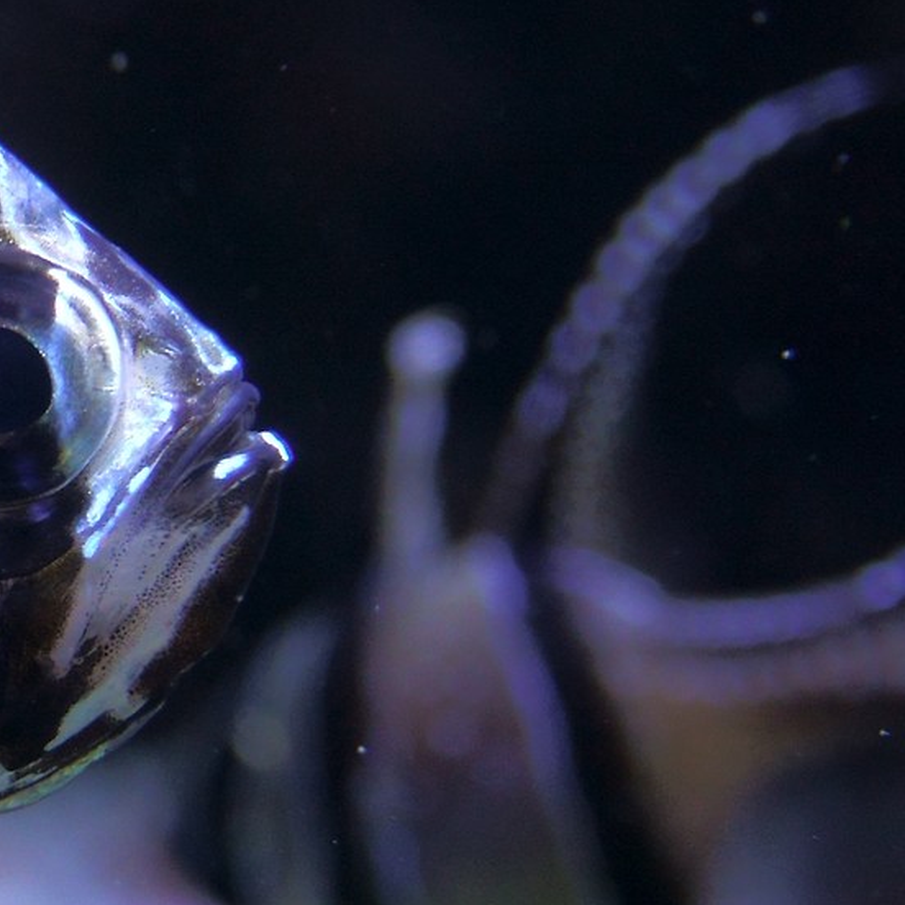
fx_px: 7868
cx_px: -800
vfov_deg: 6.6
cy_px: 254
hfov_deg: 6.4
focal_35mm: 266
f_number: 3.5
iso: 64
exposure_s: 1/80
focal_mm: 26.42
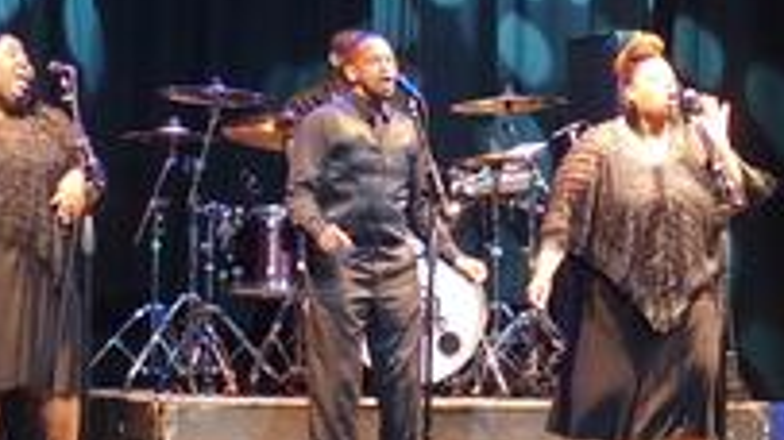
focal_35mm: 222
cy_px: 127
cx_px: 545
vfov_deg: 5.5
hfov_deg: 9.7
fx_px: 4613
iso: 1000
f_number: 2.8
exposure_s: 1/25
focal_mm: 19.6
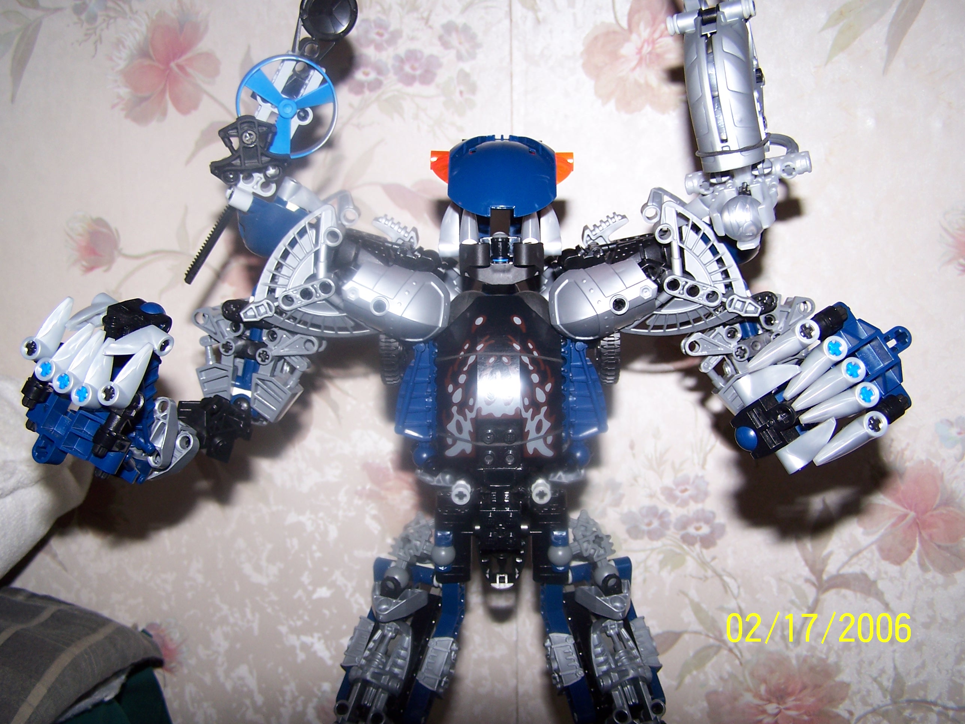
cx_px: 482
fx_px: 1059
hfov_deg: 49.0
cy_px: 362
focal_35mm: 38
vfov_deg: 37.7
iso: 80
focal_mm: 6.3
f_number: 2.8
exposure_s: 1/60
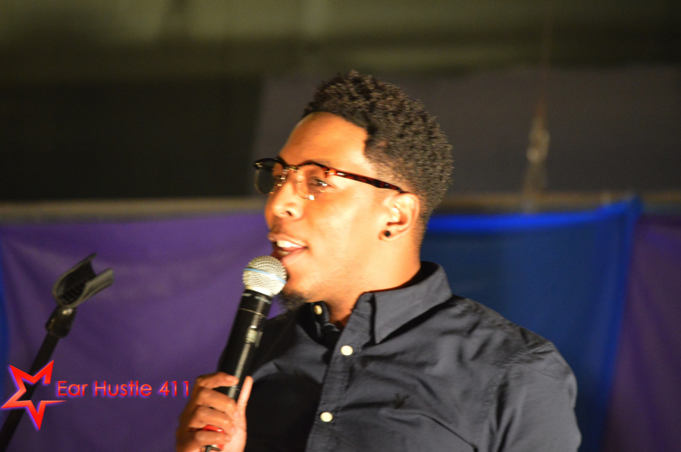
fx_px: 4394
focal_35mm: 232
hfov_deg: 8.9
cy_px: 226
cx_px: 340
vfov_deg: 5.9
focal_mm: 155
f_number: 5.3
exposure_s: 1/60
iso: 3200
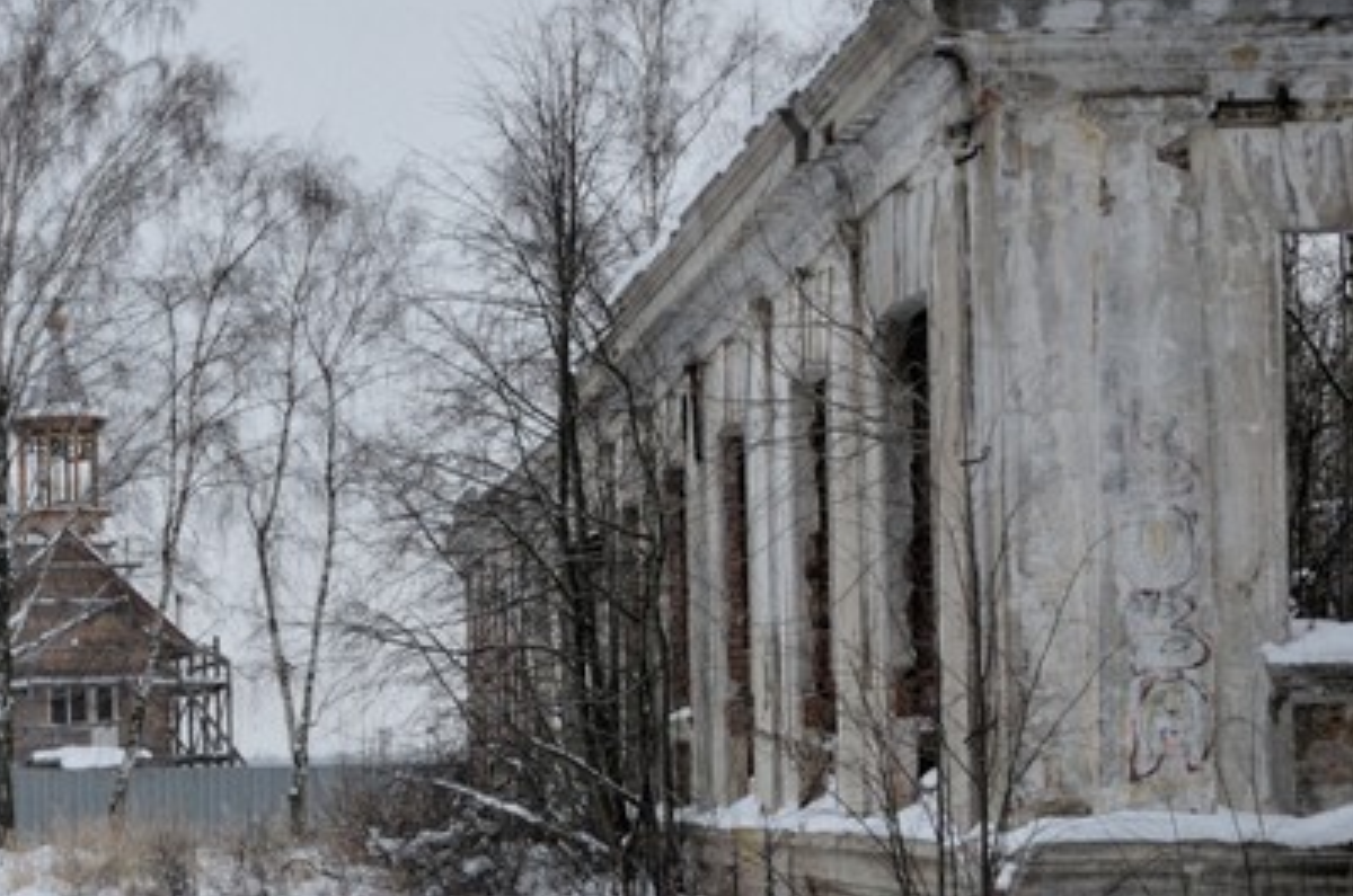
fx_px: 3038
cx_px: -129
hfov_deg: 23.6
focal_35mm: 81
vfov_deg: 16.6
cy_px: 773
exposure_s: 1/250
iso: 320
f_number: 9
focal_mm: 24
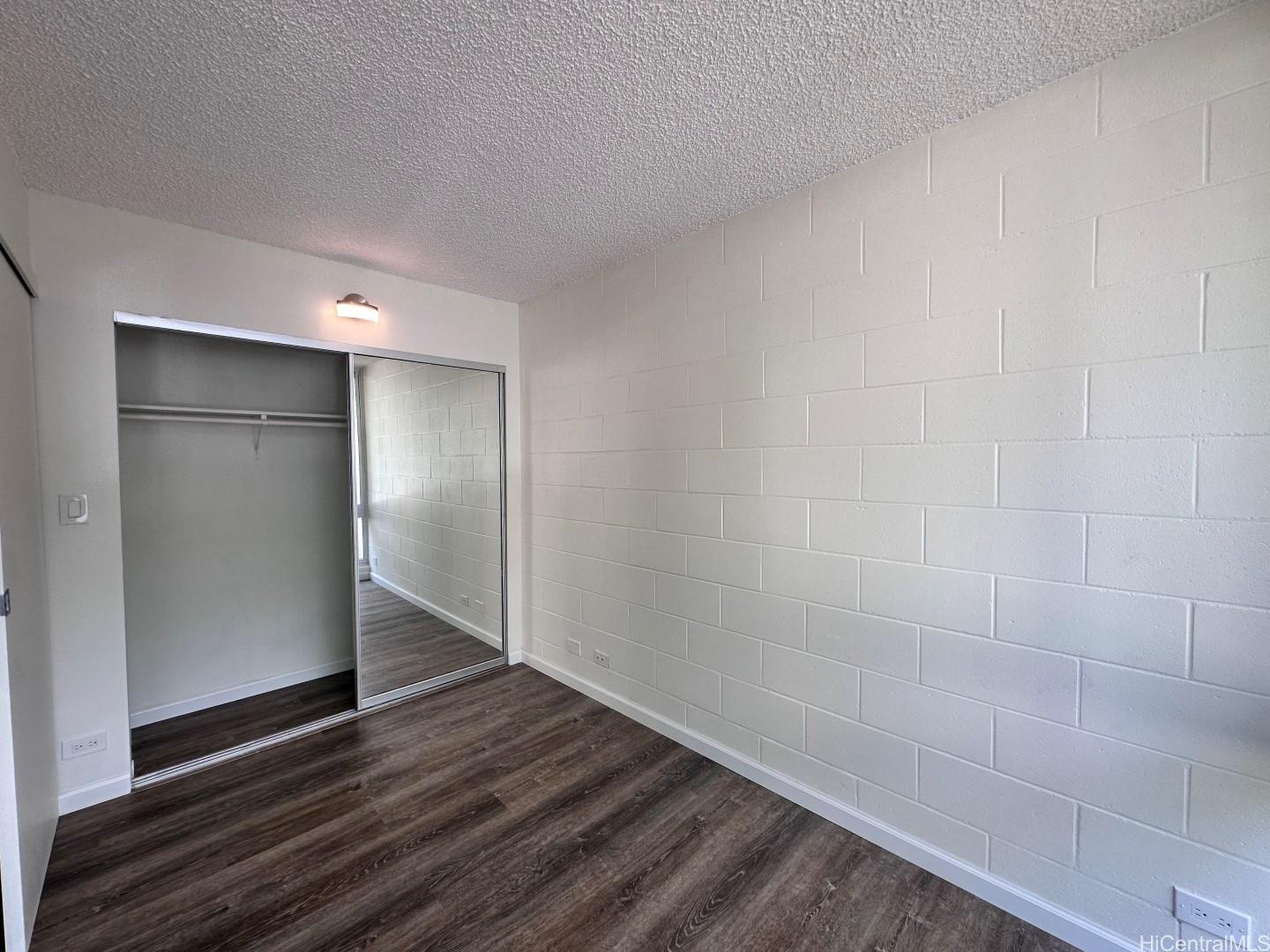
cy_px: 476
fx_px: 514
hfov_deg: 102.1
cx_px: 635
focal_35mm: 14
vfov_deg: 85.7
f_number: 2.2
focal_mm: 2.22
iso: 64
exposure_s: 1/120
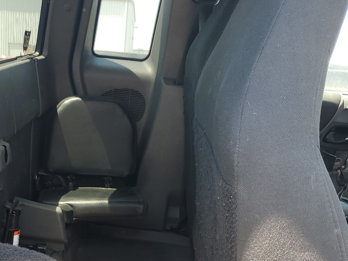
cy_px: 211
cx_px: 88
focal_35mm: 46
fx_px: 462
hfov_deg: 40.1
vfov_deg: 30.7
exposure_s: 1/132
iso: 50
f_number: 1.5
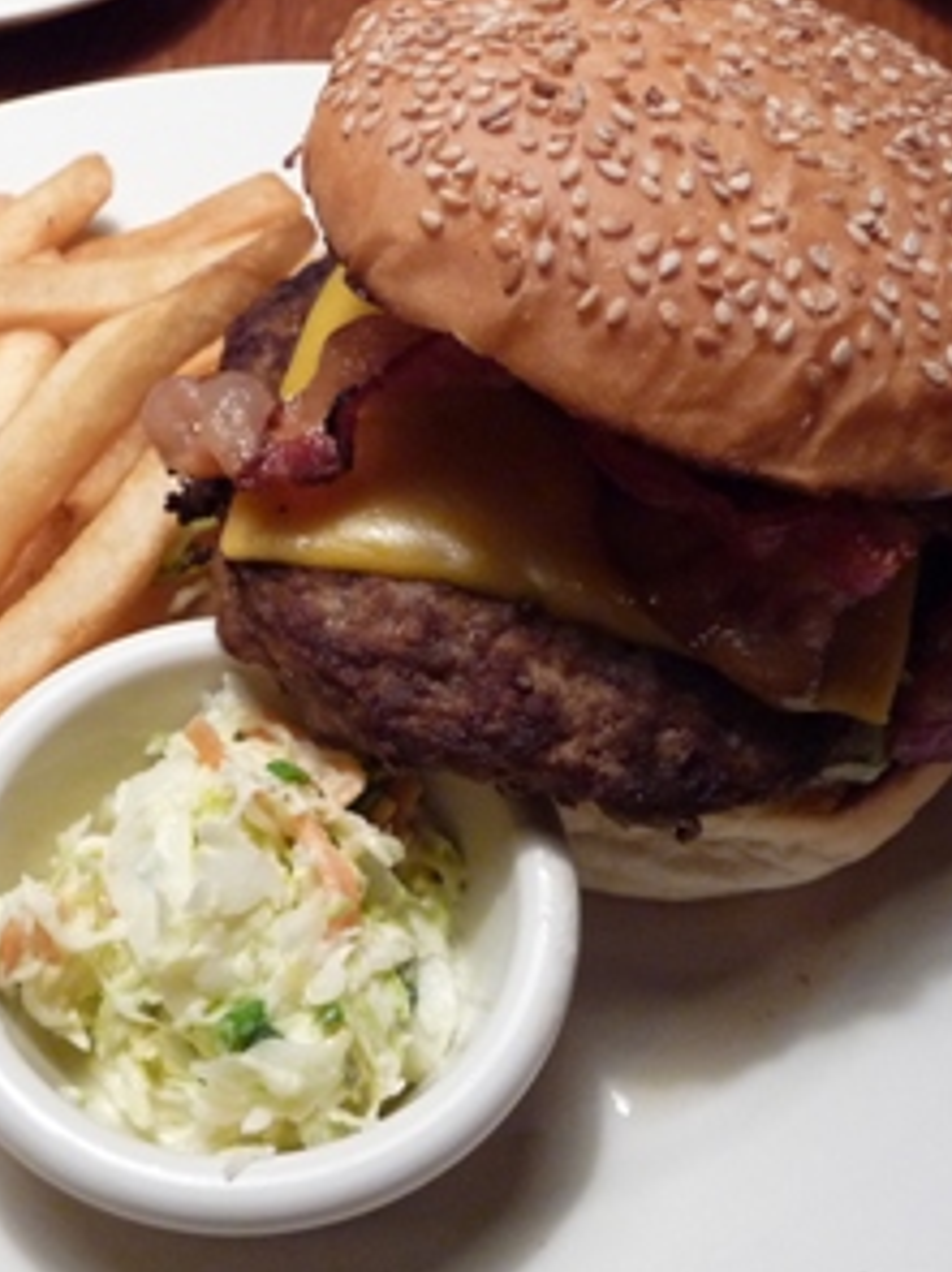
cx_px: 336
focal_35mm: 38
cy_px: 634
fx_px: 1394
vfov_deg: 49.0
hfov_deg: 37.4
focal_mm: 4.7
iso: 400
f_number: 3.3
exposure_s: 1/20
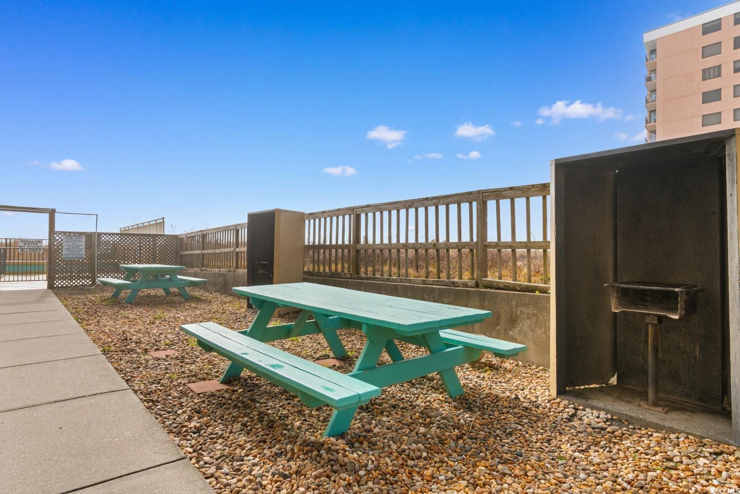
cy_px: 247
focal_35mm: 19
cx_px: 370
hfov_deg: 86.9
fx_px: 391
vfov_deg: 64.6
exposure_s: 1/400
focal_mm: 13
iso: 100
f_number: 10
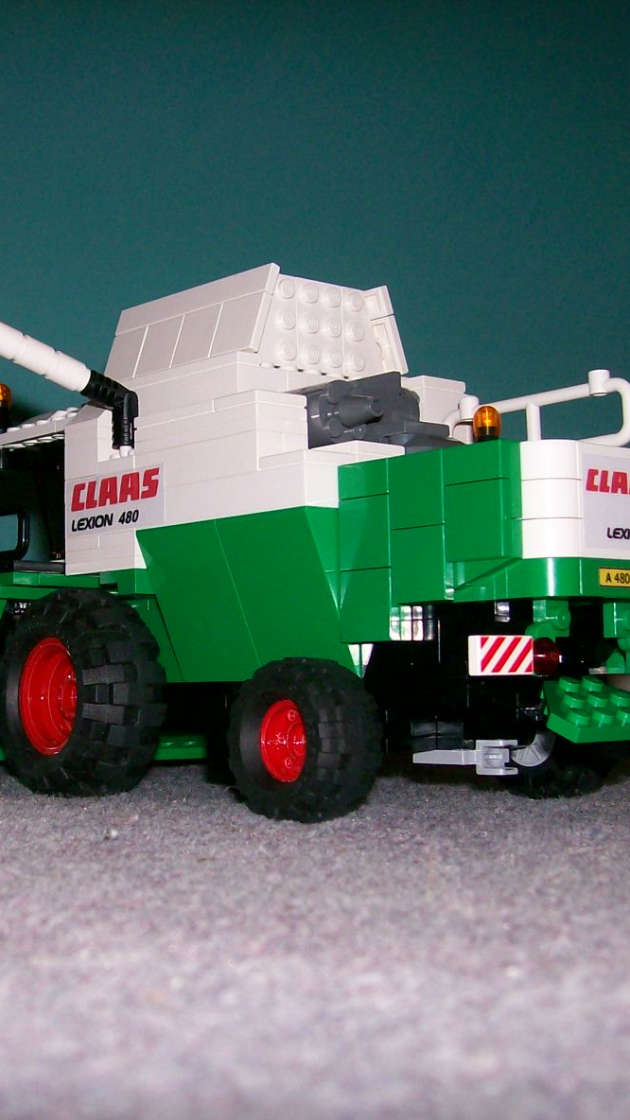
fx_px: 1574
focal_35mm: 53
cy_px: 566
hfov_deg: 22.3
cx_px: 108
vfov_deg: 39.2
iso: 80
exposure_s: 1/64
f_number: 2.7
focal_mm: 6
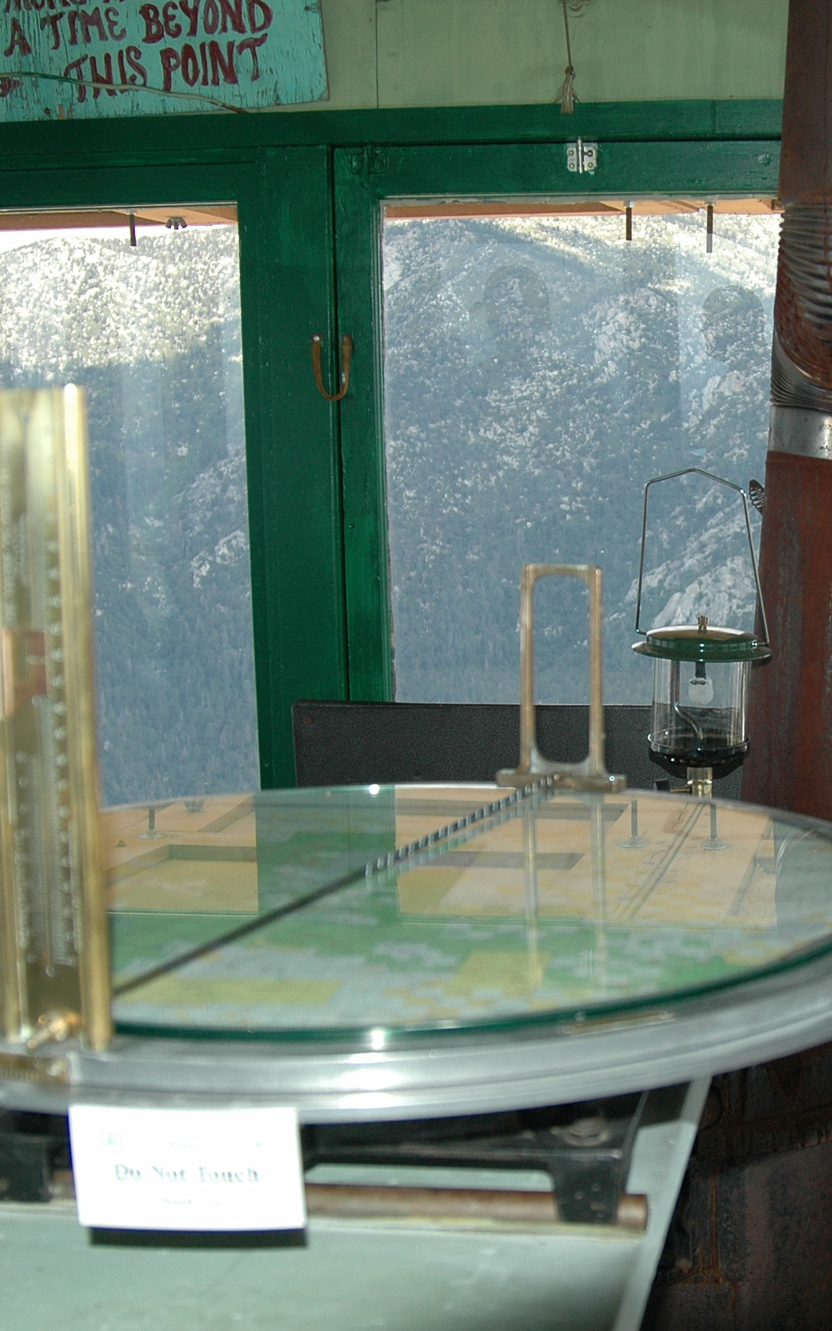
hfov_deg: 22.5
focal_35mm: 56
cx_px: 762
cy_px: 668
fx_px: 2031
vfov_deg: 36.3
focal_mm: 24
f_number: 5
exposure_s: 1/400
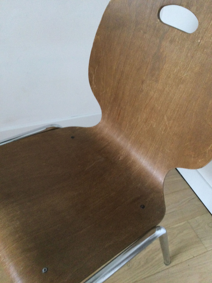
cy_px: 142
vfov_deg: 58.4
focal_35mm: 31
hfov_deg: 45.4
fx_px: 253
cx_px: 106
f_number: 2.4
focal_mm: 3.3
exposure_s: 1/20
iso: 200
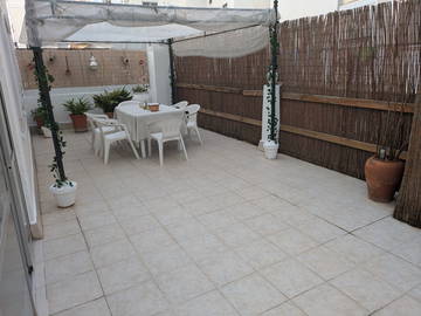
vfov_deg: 54.9
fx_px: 304
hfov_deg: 69.4
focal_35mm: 25
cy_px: 158
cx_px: 210
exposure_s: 1/592
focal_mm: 5.43
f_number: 1.89
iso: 52
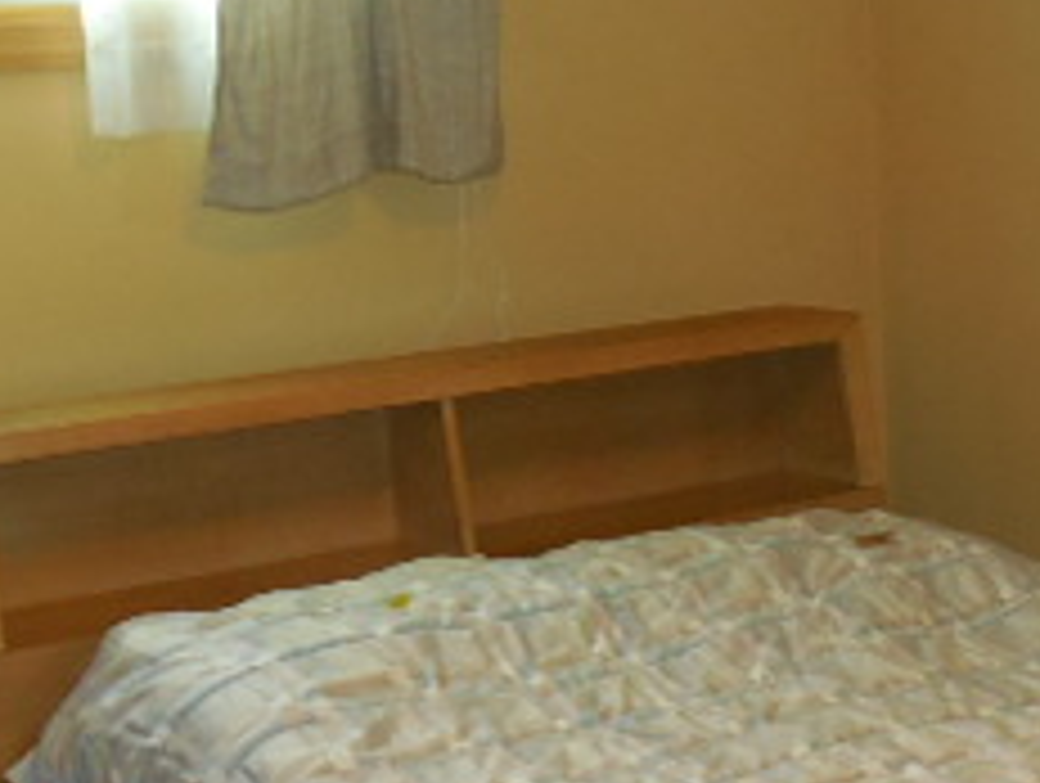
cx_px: 923
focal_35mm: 94
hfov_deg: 20.4
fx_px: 2829
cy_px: 554
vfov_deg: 15.7
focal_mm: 6
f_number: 3.9
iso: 450
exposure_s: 1/30
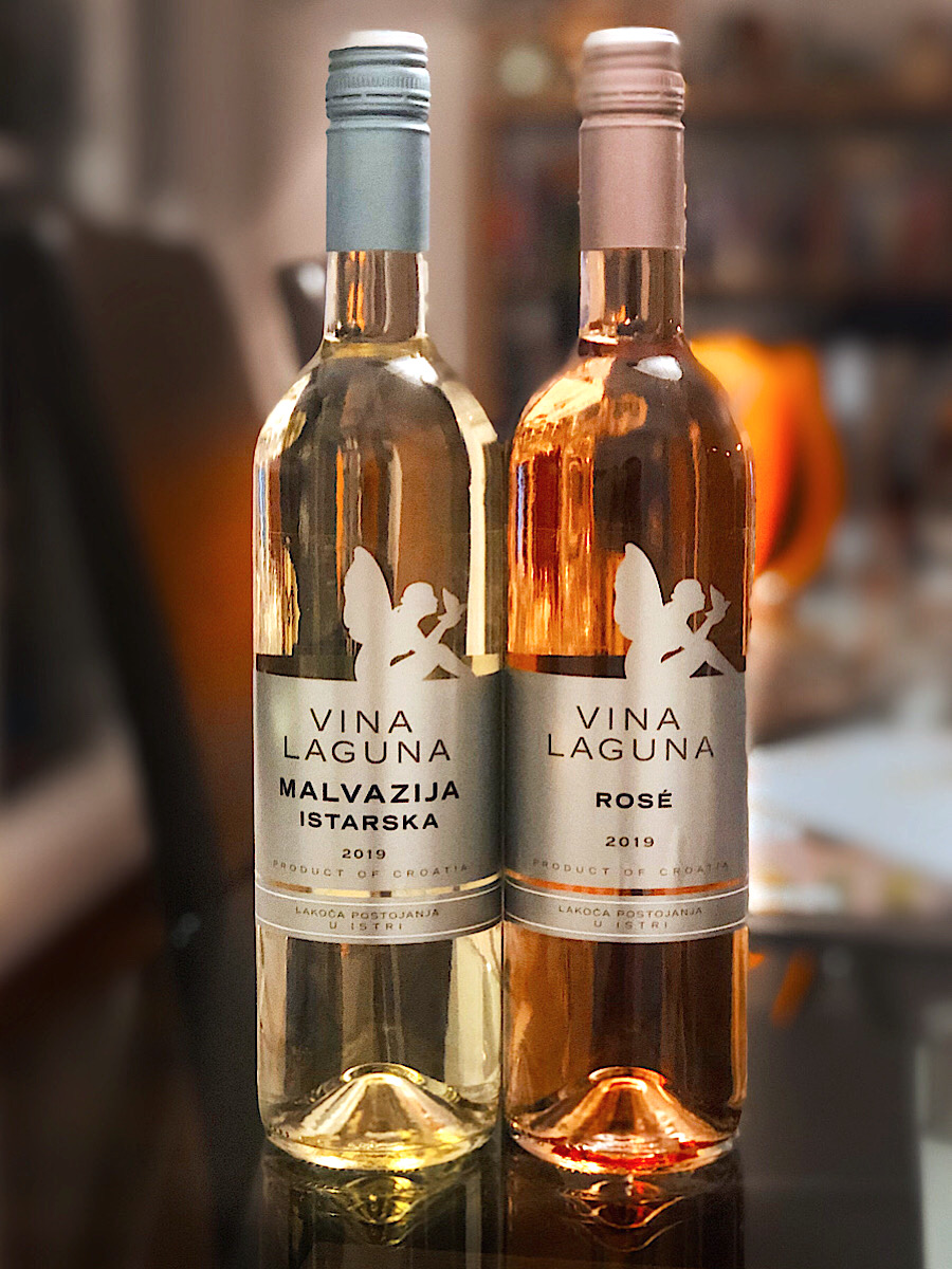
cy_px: 634
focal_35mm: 57
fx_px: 2090
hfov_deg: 25.7
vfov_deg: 33.8
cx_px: 476
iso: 1250
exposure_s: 1/33
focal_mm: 6.6
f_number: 2.8
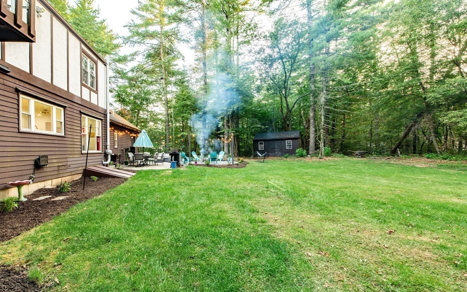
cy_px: 150
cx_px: 222
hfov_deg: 101.4
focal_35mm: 15
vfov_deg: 74.8
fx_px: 191
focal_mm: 14
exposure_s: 1/15
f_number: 10
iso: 800
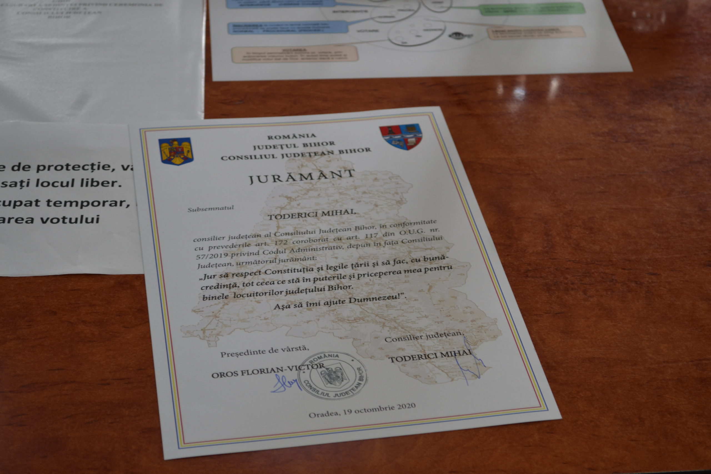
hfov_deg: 27.0
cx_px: 356
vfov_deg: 18.2
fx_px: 1481
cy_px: 237
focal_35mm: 75
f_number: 5.6
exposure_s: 1/30
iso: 400
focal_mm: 50
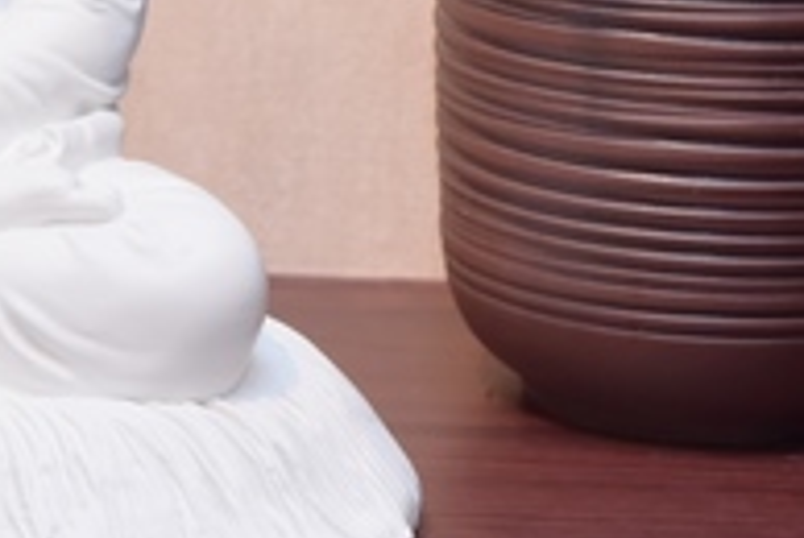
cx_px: -37
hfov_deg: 6.7
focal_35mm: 308
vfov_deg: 4.4
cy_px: -331
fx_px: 6889
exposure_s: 1/200
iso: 1600
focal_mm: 92
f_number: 5.6
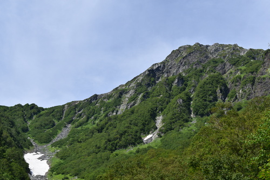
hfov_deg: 29.9
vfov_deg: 20.1
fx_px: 506
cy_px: 90
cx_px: 135
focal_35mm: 68
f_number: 10
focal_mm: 45
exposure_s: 1/400
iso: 200
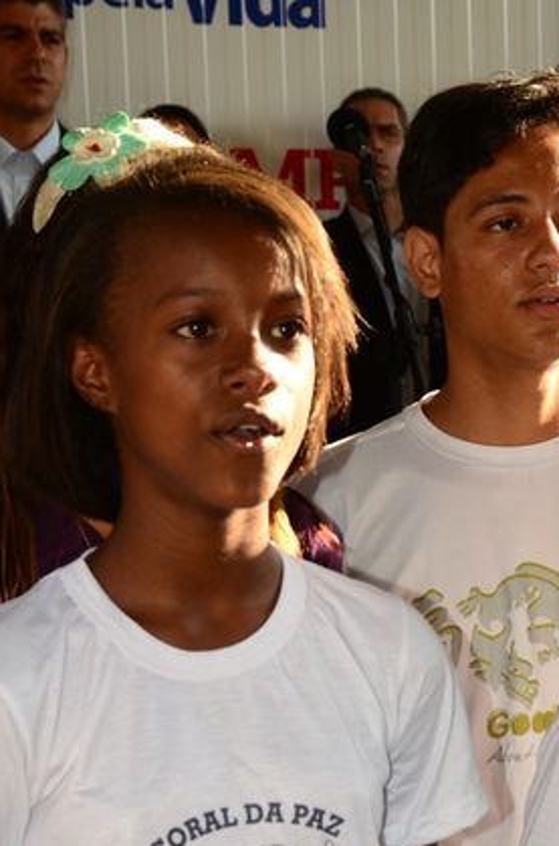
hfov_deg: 11.5
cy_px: 576
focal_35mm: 118
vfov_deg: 17.4
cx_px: 454
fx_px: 2761
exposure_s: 1/250
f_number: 9
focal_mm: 45
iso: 640
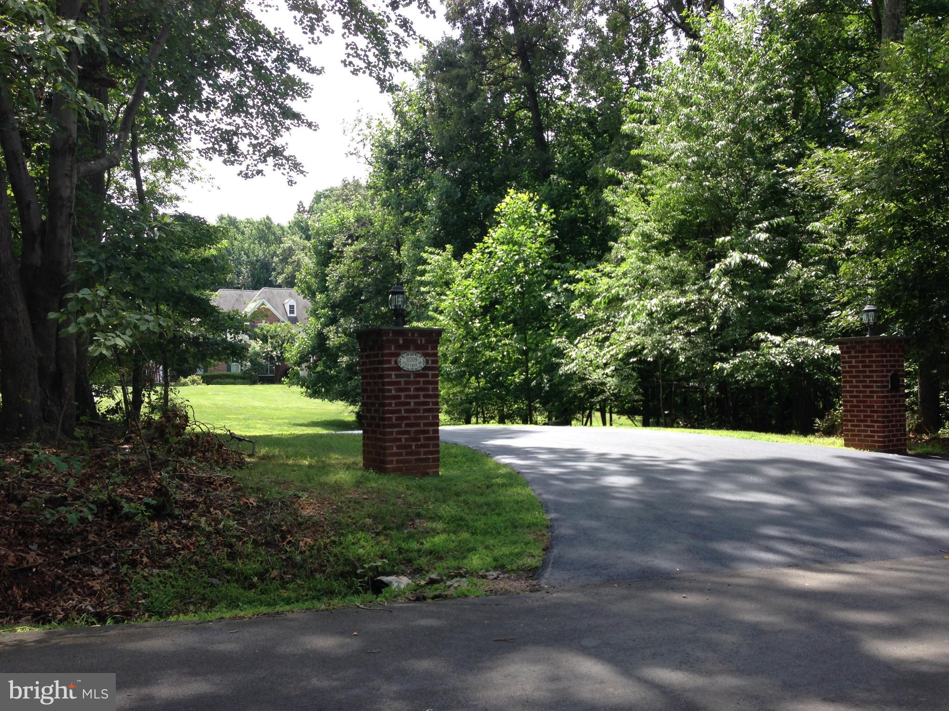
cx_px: 474
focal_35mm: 33
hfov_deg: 55.4
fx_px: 905
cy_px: 356
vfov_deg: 42.9
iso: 50
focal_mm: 4.12
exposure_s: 1/323
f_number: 2.4
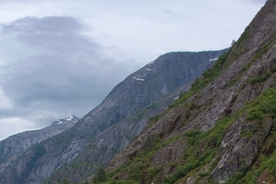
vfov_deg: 15.9
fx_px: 637
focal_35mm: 83
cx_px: 127
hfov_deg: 24.5
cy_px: 215
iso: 100
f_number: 7.1
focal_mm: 24
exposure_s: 1/200
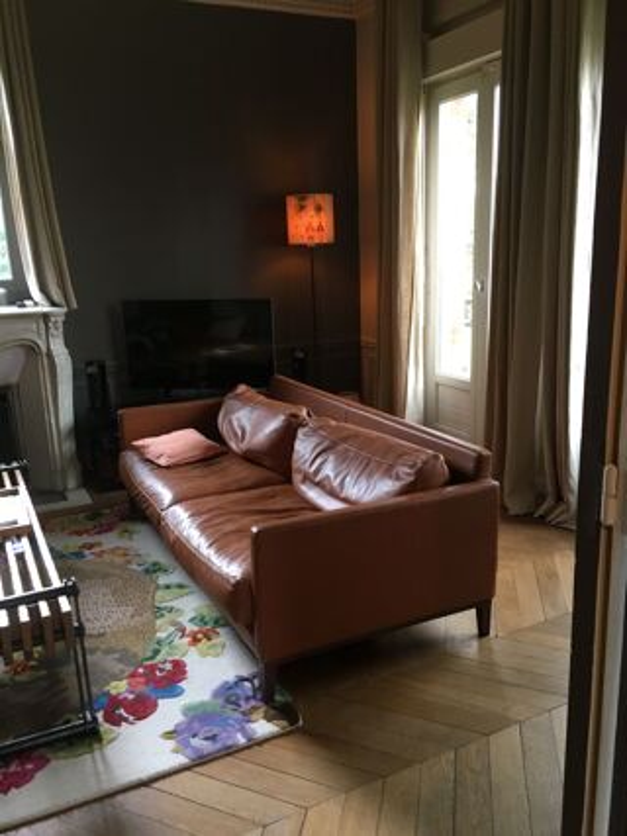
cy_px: 418
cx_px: 314
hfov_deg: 48.2
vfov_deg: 61.7
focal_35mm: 29
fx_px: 701
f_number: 2.2
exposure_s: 1/33
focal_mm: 4.15
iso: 125
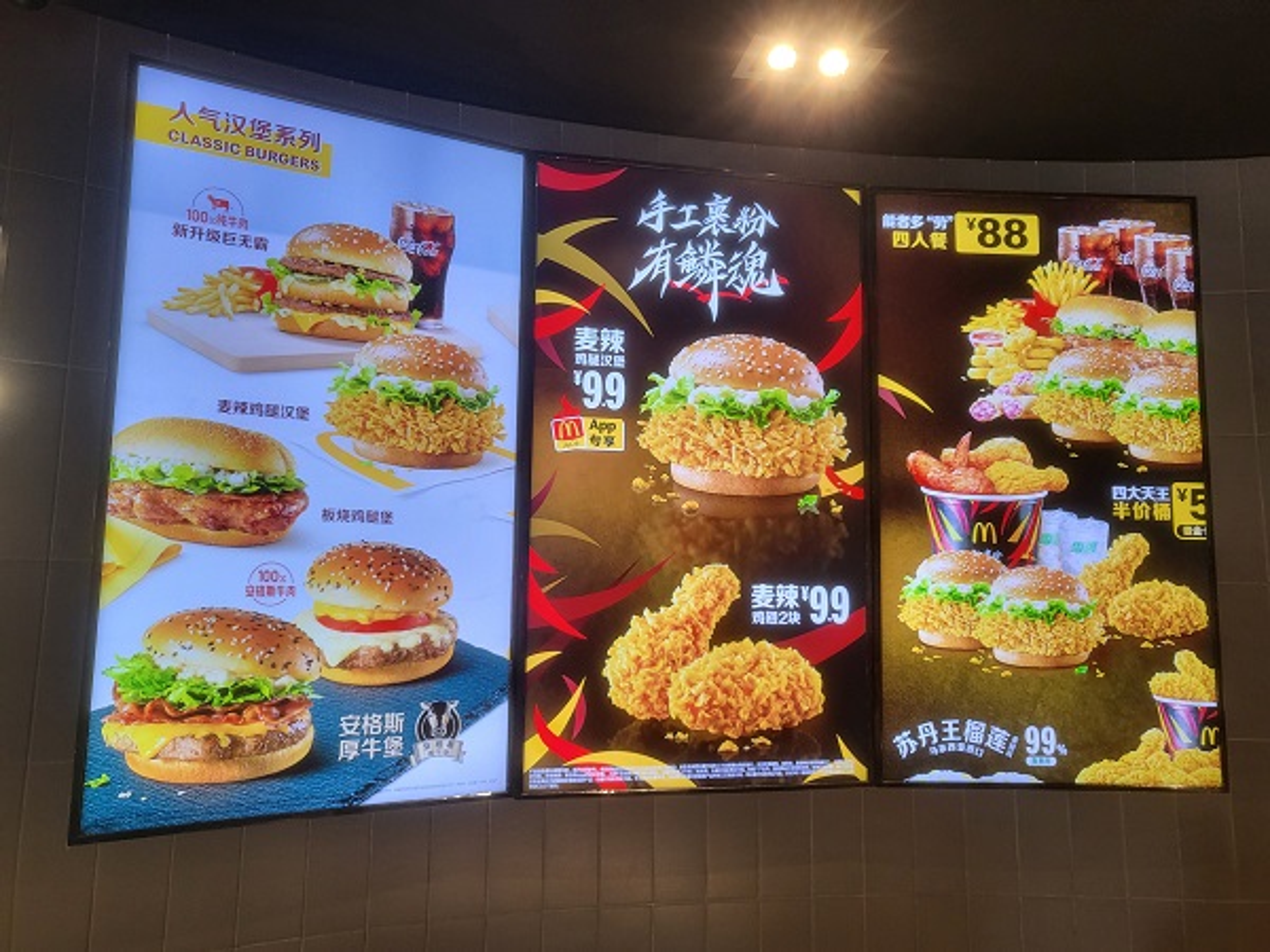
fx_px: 954
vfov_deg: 53.1
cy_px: 476
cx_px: 635
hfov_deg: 67.3
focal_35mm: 26
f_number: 1.8
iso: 125
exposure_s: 1/100
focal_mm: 4.25
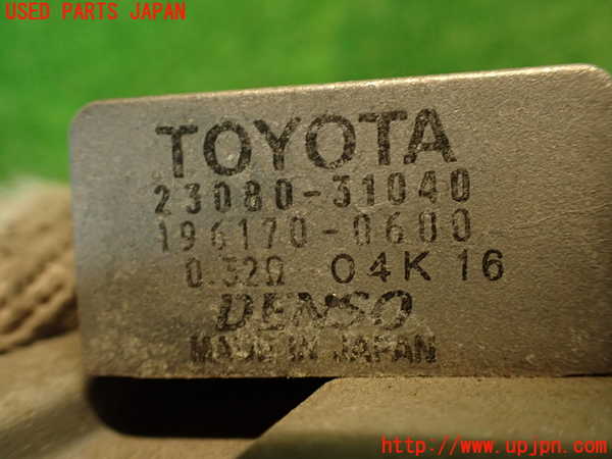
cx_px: 306
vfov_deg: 46.8
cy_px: 230
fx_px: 530
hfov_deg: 60.0
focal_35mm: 30
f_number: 2.3
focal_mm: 5.4
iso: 400
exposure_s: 1/30
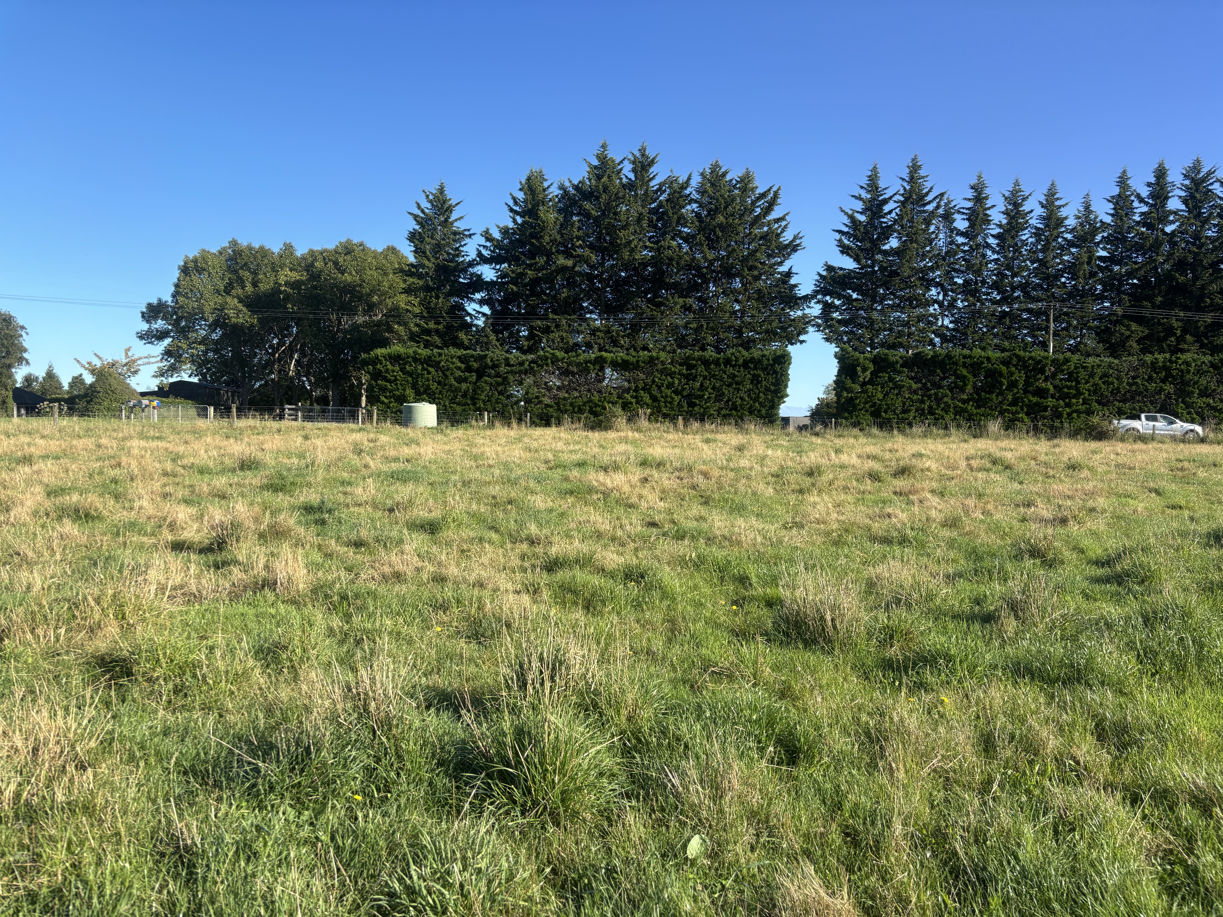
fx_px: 919
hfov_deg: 67.3
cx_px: 612
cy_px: 458
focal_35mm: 26
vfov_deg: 53.1
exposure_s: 1/1543
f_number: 1.6
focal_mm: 5.96
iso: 50
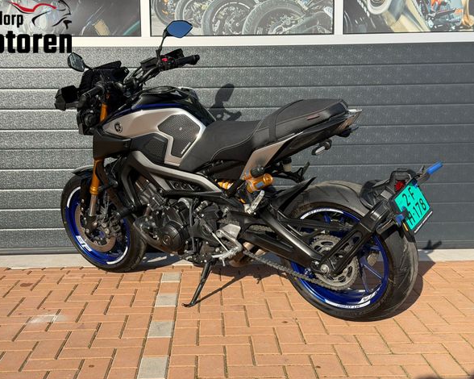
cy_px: 193
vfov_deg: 29.7
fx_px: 715
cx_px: 227
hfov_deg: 36.7
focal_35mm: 51
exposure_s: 1/2762
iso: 64
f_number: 1.78
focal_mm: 6.76
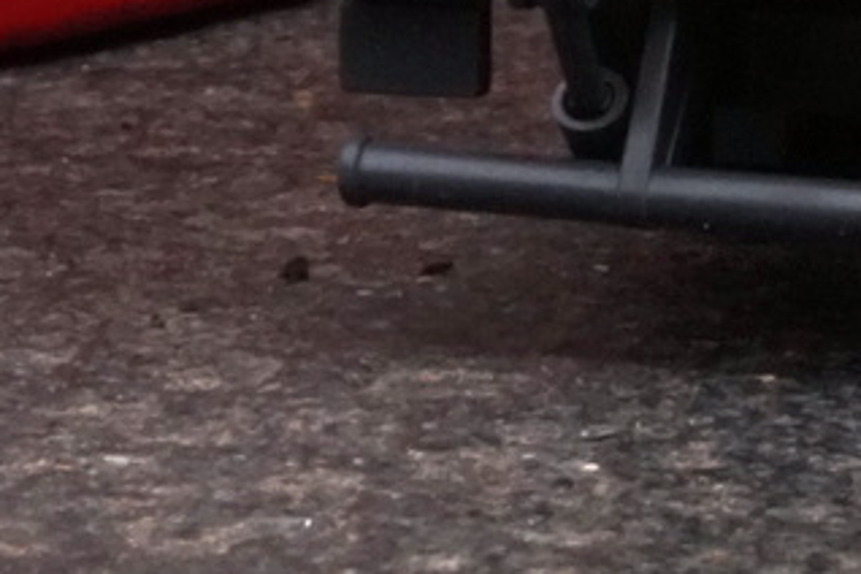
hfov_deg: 7.2
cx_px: 948
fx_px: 6768
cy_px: -838
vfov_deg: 4.7
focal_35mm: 283
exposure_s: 1/60
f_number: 25
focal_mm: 30
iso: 640
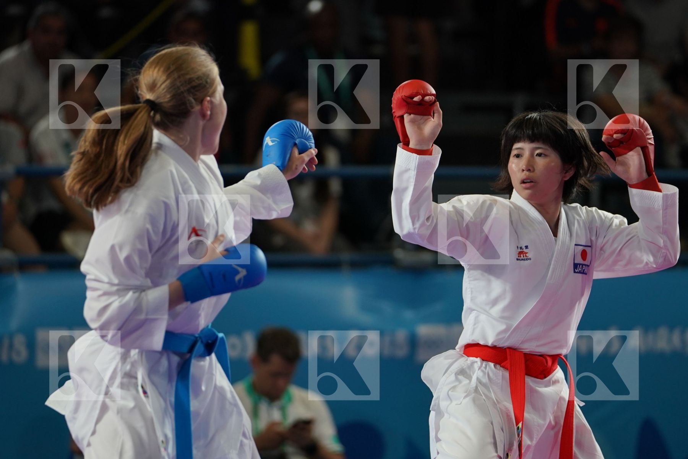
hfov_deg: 7.5
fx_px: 5217
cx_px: 344
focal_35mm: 273
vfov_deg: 5.0
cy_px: 230
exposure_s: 1/1000
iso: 1000
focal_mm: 182
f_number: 2.8
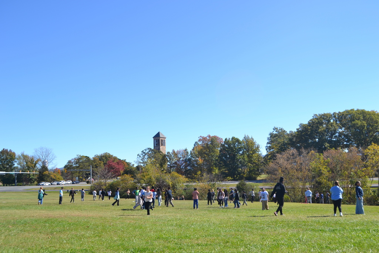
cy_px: 126
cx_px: 190
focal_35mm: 36
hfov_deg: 53.1
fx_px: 379
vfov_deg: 36.9
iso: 100
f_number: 7.1
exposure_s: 1/250
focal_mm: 24
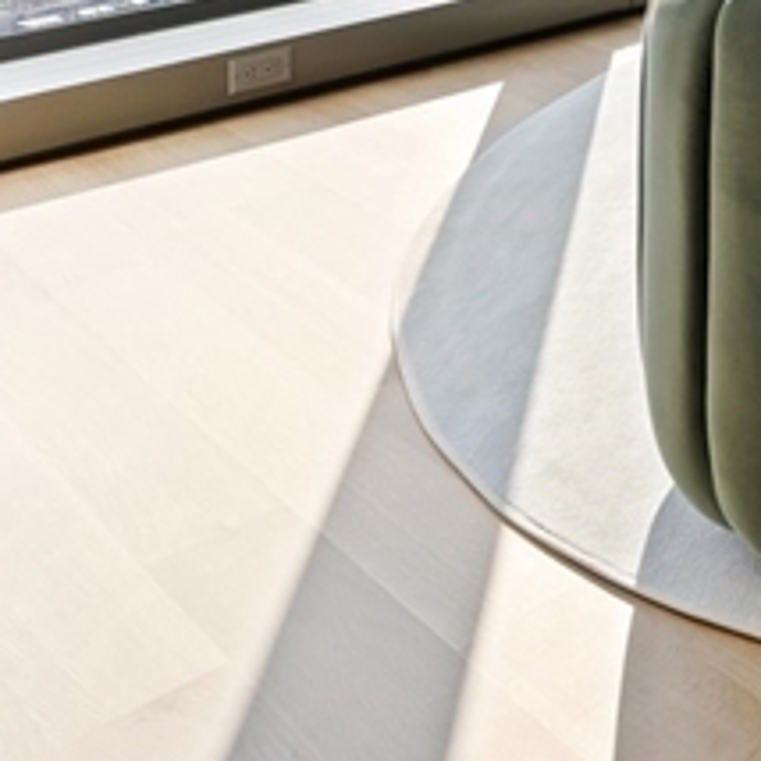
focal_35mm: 61
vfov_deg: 22.7
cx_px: 1234
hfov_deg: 21.8
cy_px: -393
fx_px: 1517
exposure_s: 1/60
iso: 100
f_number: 5.6
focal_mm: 15
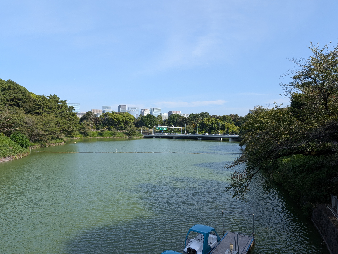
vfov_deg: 56.8
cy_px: 127
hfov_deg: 71.6
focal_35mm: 24
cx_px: 169
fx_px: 234
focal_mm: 4.53
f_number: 1.7
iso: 33
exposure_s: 1/1098
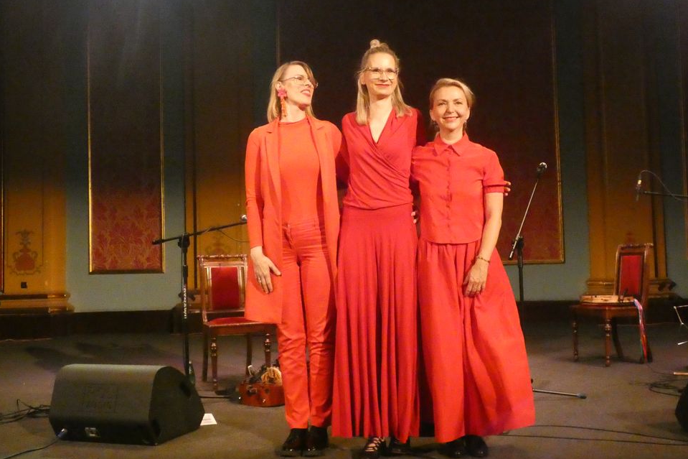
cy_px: 226
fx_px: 764
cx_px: 365
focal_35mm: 40
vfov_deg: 33.4
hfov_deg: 48.4
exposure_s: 1/125
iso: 2500
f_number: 3.5
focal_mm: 6.5
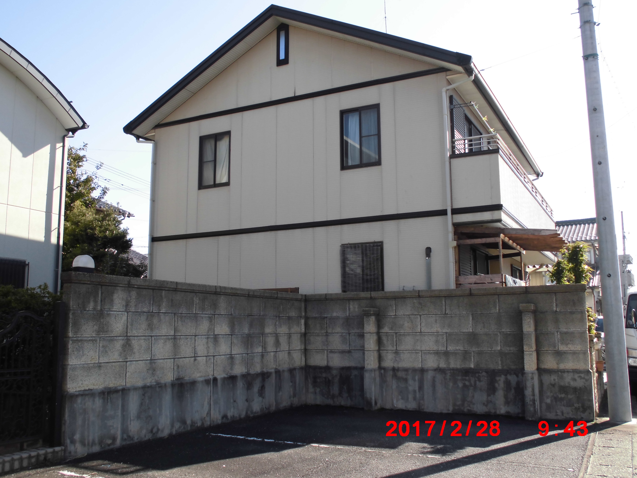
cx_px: 318
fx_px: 626
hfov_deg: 54.0
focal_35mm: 34
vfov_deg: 41.8
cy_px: 239
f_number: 4
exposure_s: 1/200
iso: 100
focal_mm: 6.1
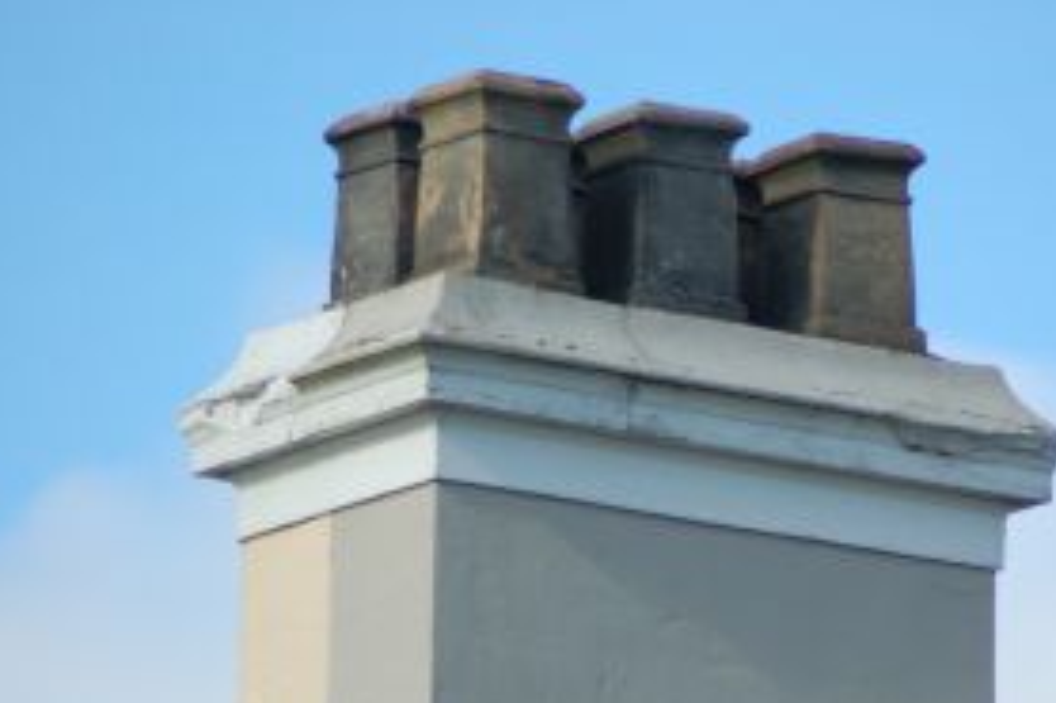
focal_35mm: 647
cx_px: 688
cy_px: 467
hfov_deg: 3.2
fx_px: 18967
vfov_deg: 2.1
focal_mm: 300
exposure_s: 1/1250
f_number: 5.6
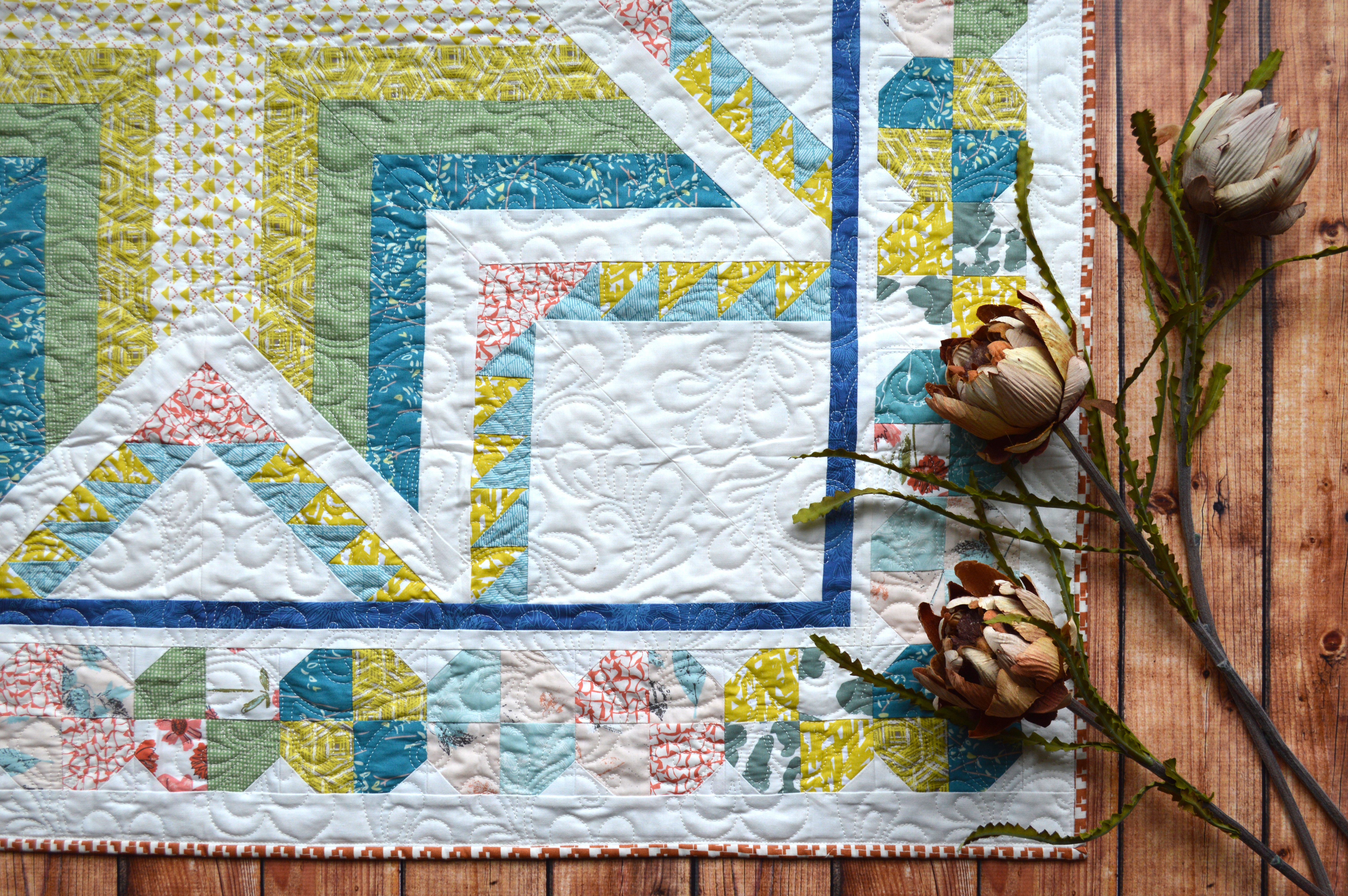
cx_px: 674
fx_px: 1459
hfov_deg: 49.6
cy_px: 448
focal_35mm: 39
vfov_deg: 34.1
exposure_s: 1/60
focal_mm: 26
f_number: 5.6
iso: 220
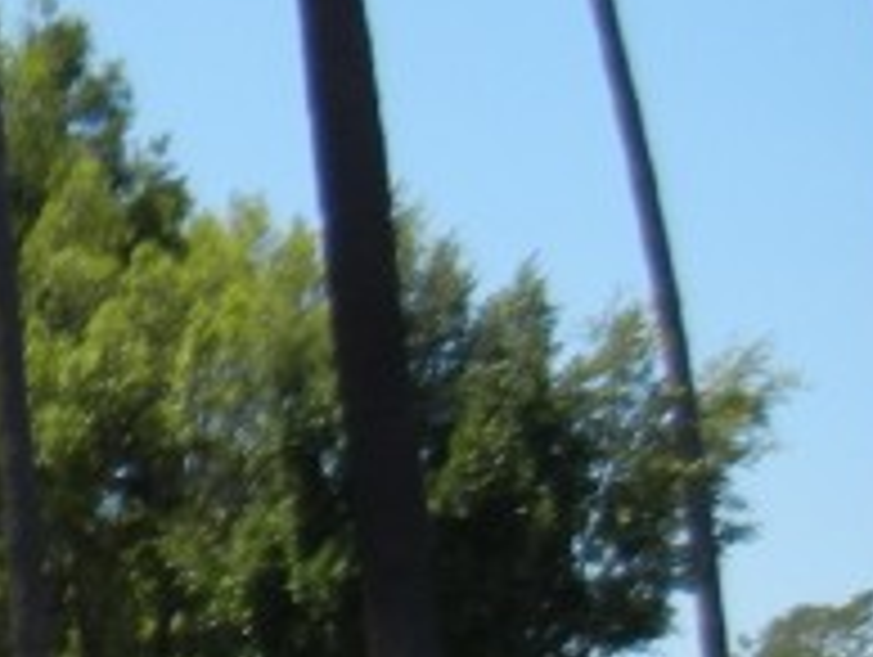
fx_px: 3990
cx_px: -1314
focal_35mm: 158
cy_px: 675
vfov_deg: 9.3
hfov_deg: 10.5
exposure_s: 1/284
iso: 160
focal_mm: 5.4
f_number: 7
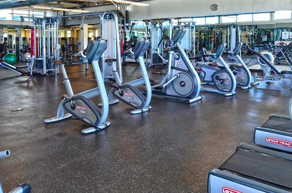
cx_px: 112
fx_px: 251
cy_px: 33
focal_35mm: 31
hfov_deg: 59.7
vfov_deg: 40.1
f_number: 11
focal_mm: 10
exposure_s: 1/10
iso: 125
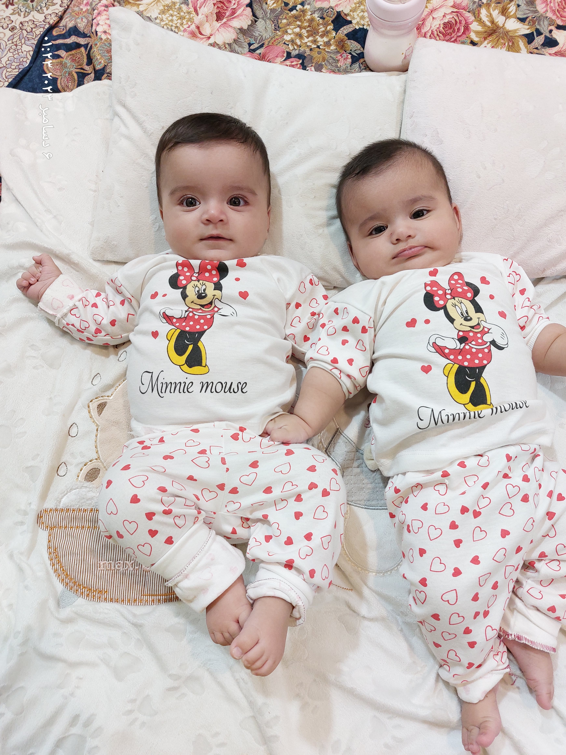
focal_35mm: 24
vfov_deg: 71.6
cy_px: 378
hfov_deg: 56.8
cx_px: 283
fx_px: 523
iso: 200
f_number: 1.8
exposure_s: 1/50
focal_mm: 5.23
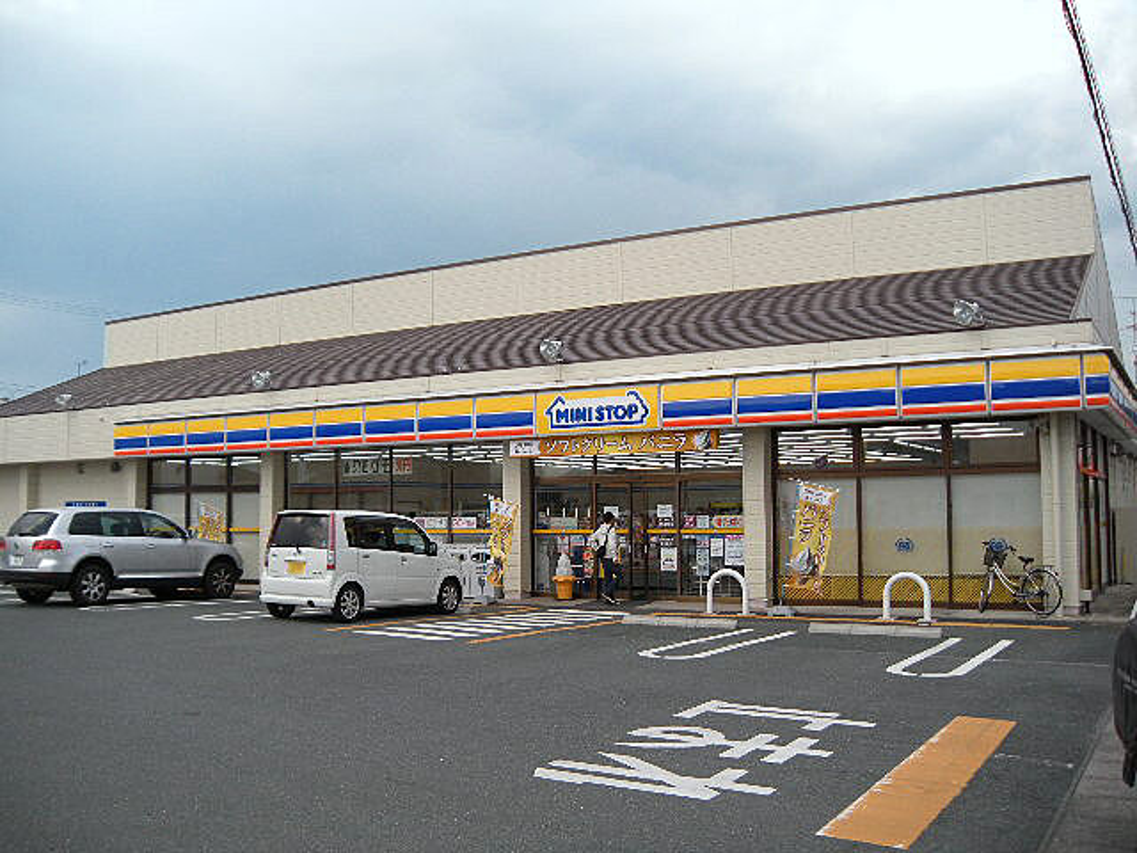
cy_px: 426
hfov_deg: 52.6
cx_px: 568
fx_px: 1150
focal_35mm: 35
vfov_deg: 40.7
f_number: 3.8
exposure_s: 1/371
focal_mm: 5.9
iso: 64
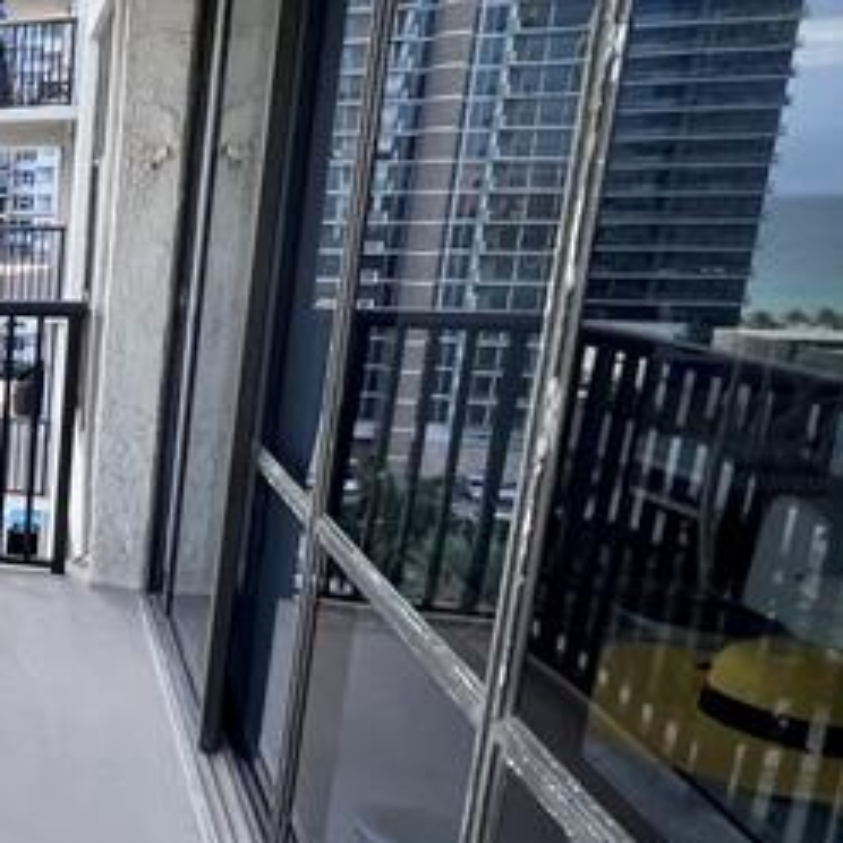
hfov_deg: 28.7
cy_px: 418
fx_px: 1019
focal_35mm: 37
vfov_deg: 44.9
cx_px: -418
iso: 32
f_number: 1.8
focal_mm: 1.57
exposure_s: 1/483
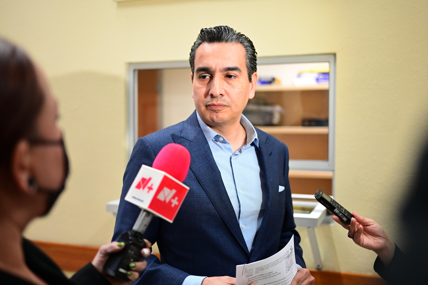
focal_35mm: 40
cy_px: 142
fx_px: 475
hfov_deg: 48.5
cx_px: 214
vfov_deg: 33.4
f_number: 2
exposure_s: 1/400
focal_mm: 40
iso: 3200
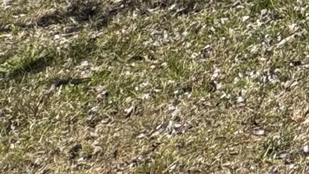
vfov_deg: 9.3
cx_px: 743
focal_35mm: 99
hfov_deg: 14.3
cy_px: -376
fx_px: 811
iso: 50
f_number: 2.2
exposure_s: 1/1217
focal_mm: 2.22
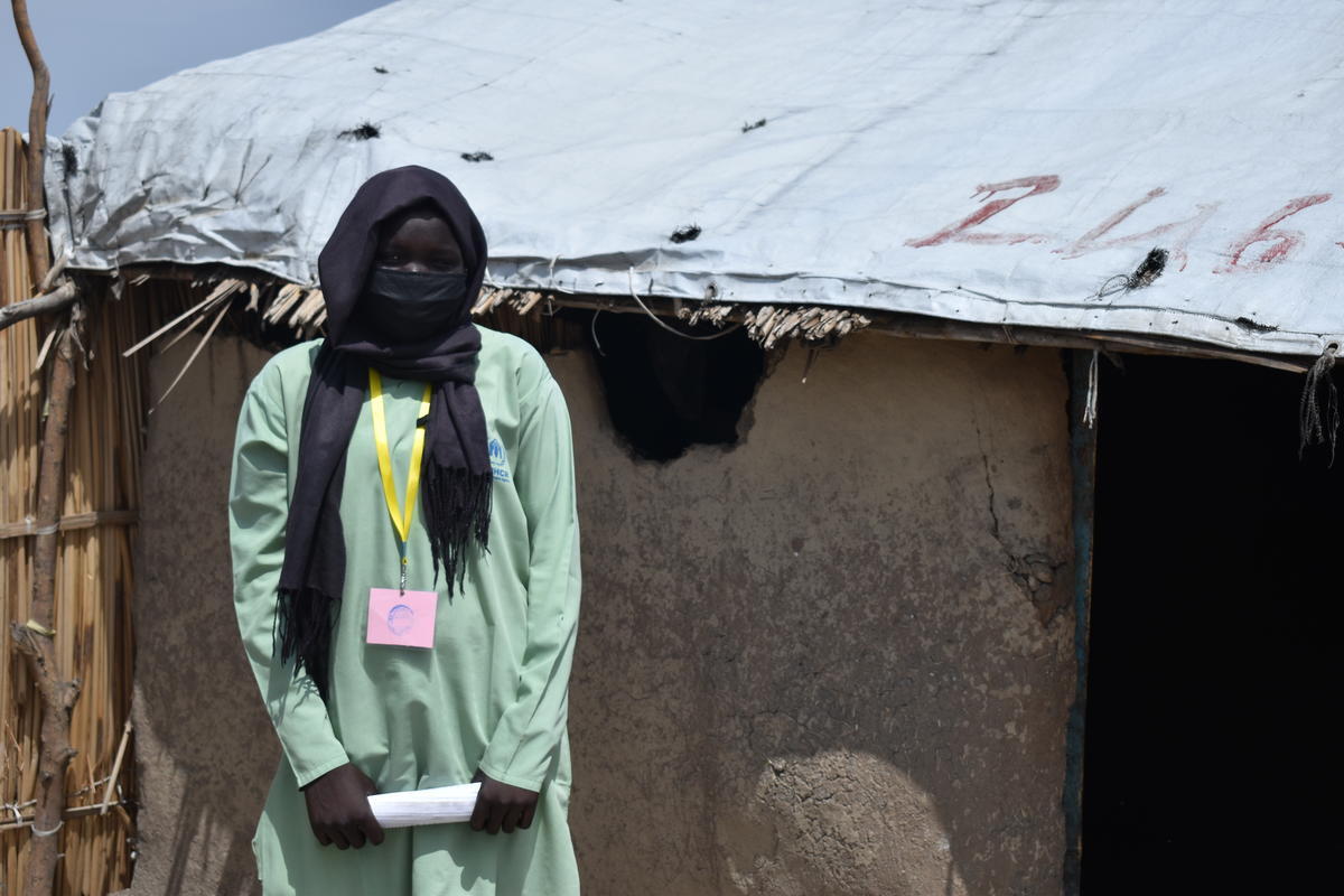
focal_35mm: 54
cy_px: 448
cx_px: 672
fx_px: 2016
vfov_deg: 25.1
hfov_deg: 36.9
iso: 100
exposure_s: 1/1250
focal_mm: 36
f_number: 4.8
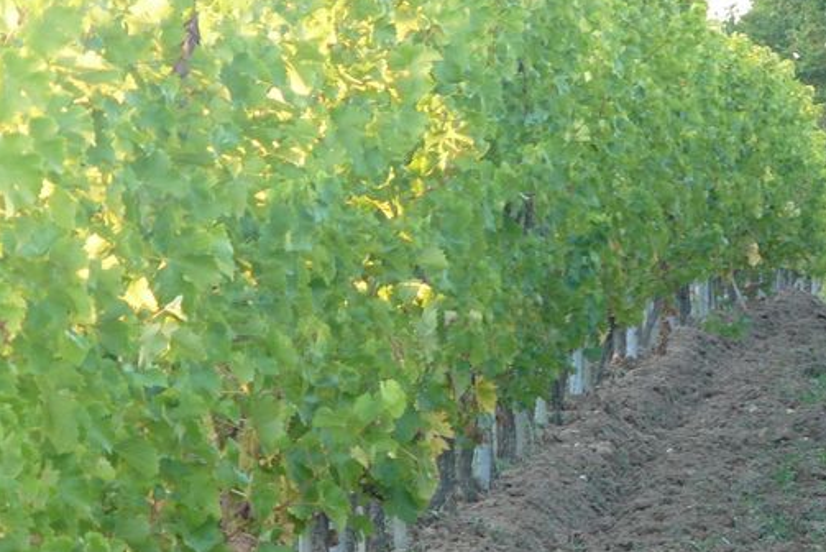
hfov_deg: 6.6
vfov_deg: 4.4
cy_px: 342
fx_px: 7208
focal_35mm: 314
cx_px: 627
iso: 200
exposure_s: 1/30
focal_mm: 31.6
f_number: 3.3
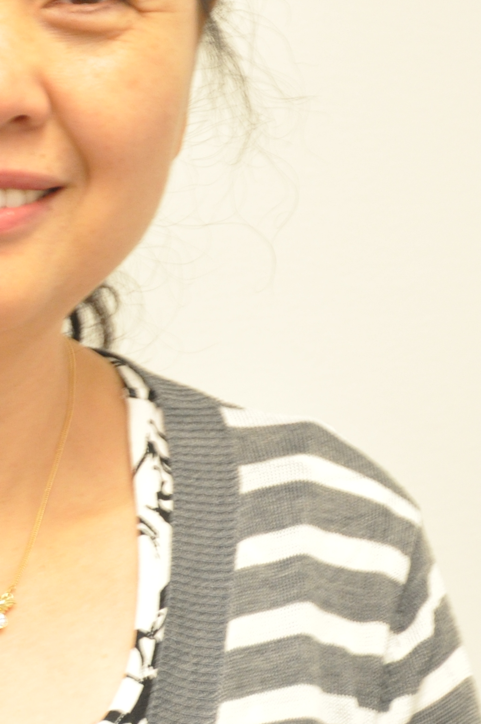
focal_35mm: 288
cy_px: 379
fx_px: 5787
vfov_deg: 7.2
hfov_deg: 4.8
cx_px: -17
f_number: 5.3
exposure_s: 1/10
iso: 800
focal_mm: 70
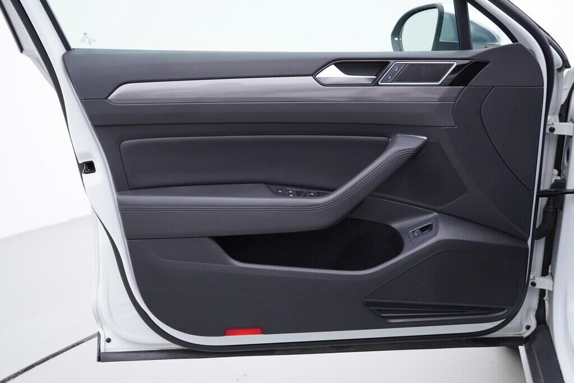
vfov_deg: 36.9
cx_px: 287
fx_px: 574
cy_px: 192
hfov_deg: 53.1
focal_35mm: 36
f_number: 3.2
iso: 125
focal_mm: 24
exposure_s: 1/50
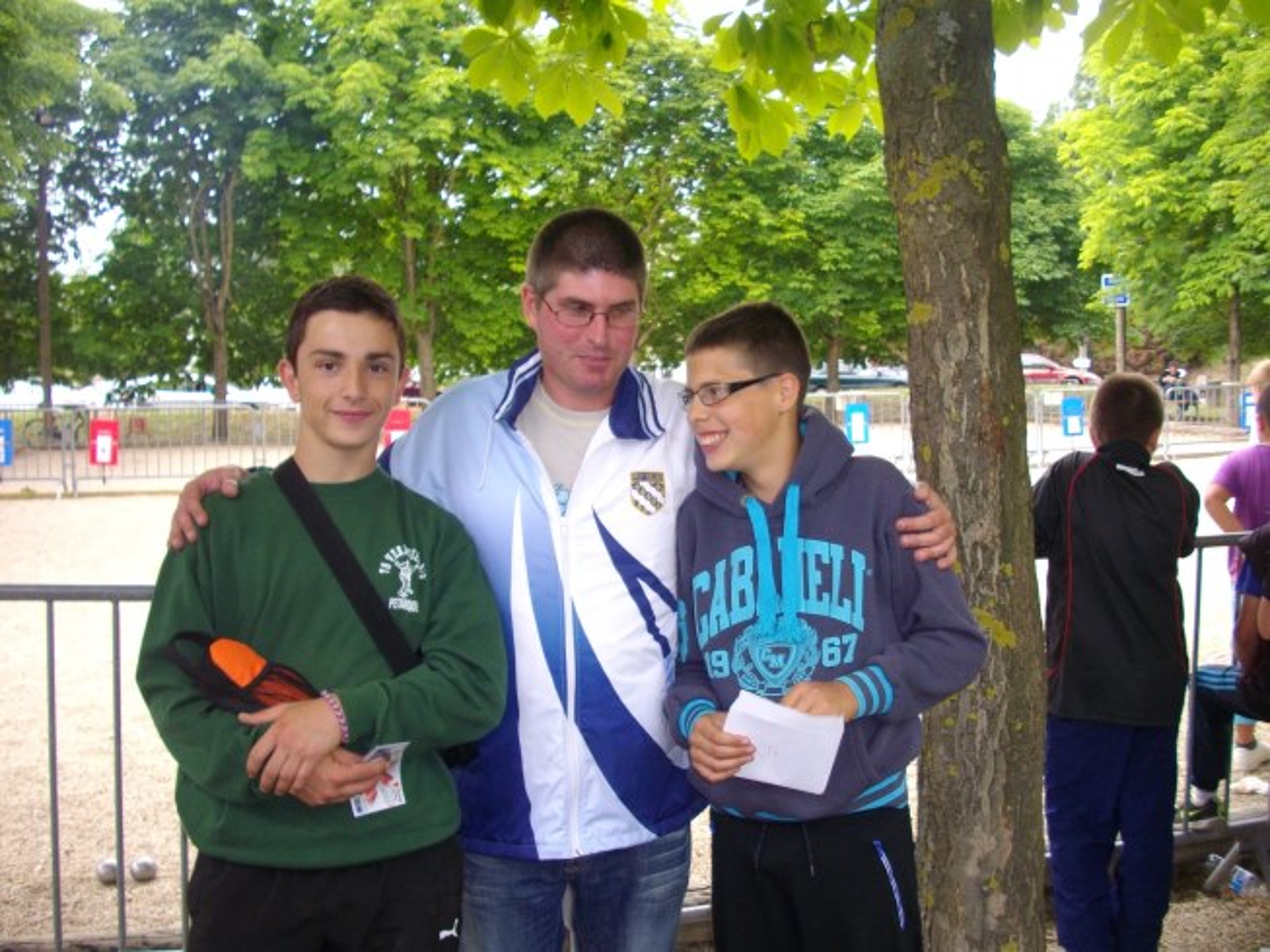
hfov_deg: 50.1
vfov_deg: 38.7
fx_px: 1358
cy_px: 476
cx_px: 635
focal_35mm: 37
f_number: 2.8
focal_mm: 6.2
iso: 179
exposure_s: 1/125
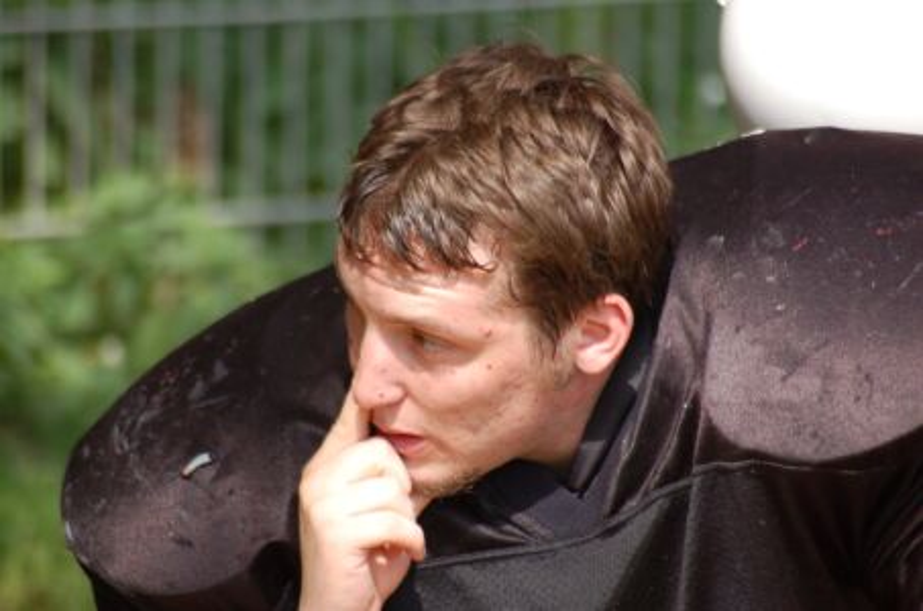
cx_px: 462
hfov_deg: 4.6
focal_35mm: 450
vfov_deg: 3.0
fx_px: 11513
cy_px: 306
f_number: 5.6
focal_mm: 300
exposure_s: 1/500
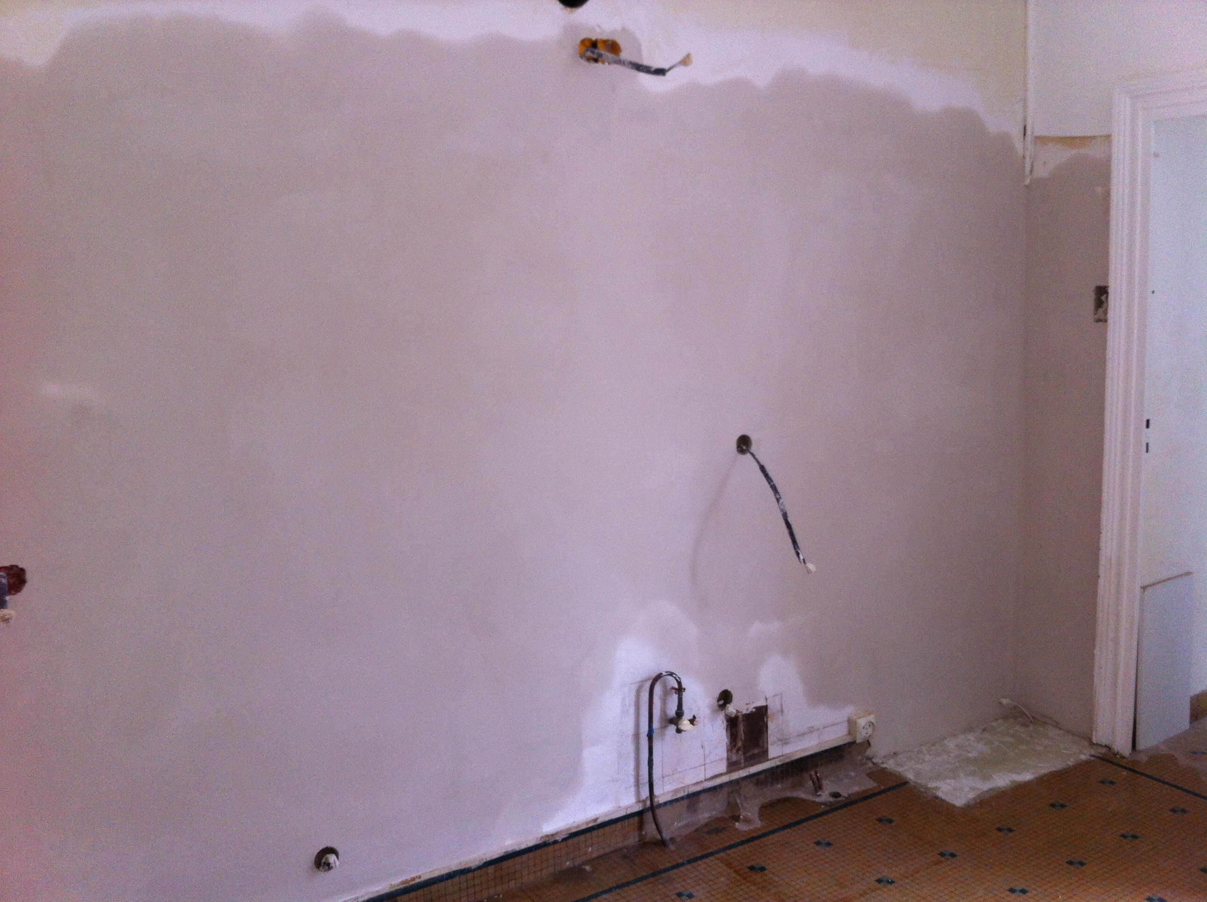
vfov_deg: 40.6
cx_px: 604
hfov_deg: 52.7
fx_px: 1219
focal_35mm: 35
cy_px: 451
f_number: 2.8
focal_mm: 3.85
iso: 125
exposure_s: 1/15
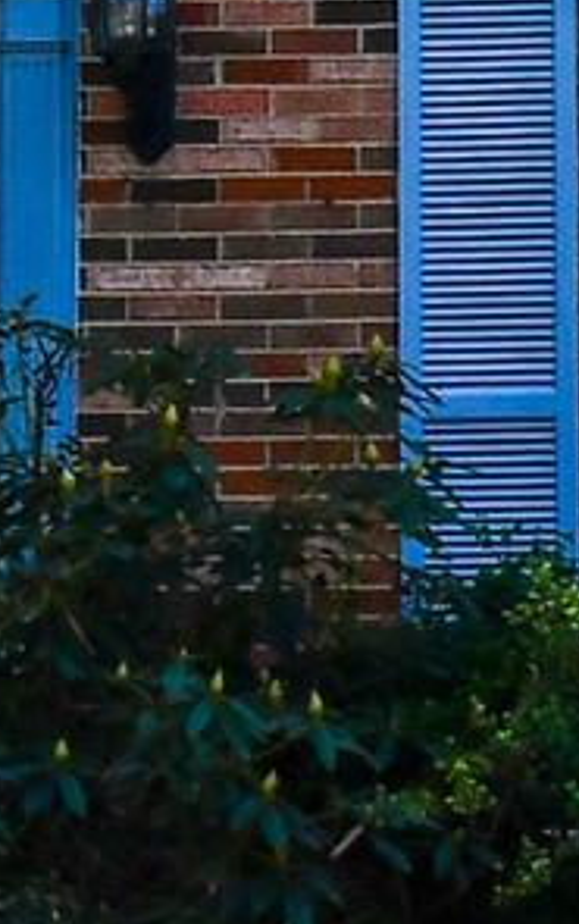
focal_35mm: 212
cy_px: -89
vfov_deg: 9.8
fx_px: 5339
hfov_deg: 6.2
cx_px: 401
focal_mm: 20
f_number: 9
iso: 100
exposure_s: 1/320
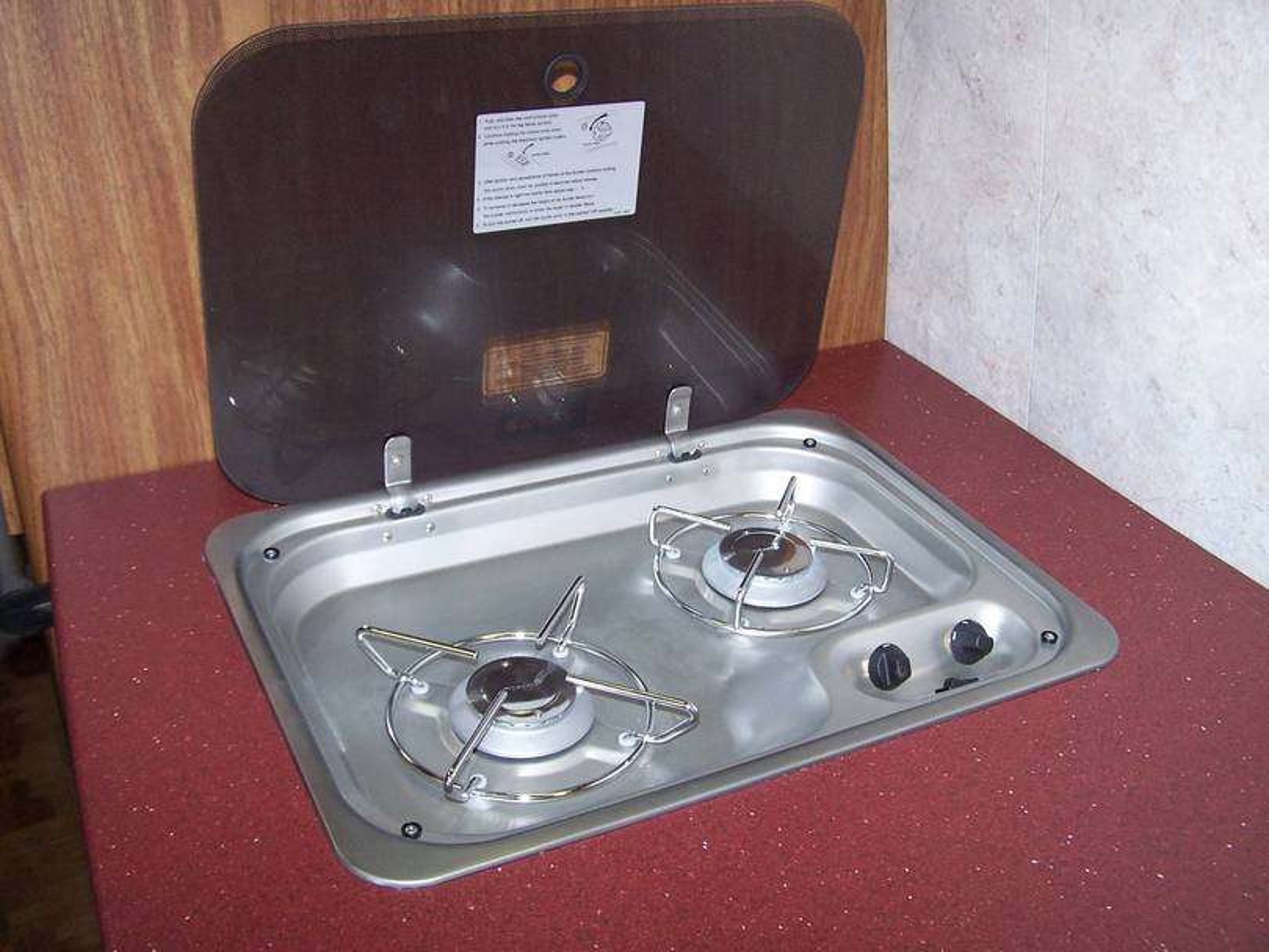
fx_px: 1393
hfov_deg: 49.0
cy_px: 476
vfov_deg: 37.7
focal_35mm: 38
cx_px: 634
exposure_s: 1/60
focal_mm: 6.3
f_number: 2.8
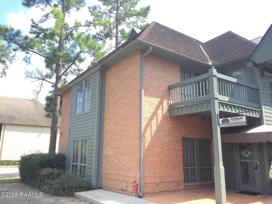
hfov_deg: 61.7
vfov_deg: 48.2
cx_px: 136
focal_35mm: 29
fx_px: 228
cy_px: 102
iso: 32
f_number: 2.2
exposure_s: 1/399
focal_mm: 4.15
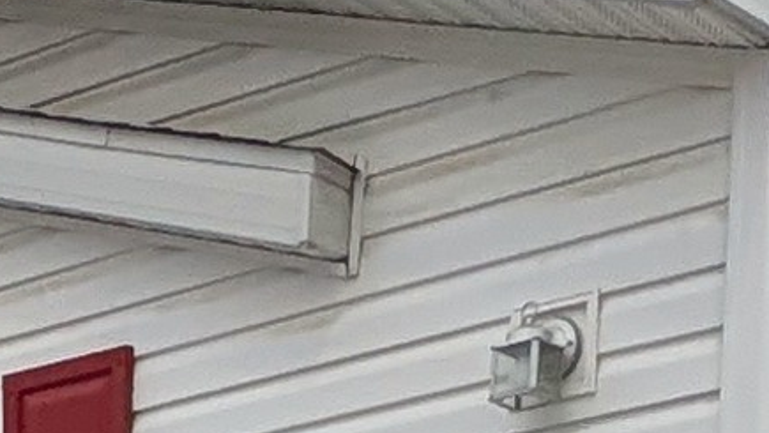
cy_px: 902
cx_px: 748
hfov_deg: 24.3
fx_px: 1713
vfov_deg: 12.5
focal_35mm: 84
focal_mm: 2.23
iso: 210
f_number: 1.95
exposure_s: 1/47.9
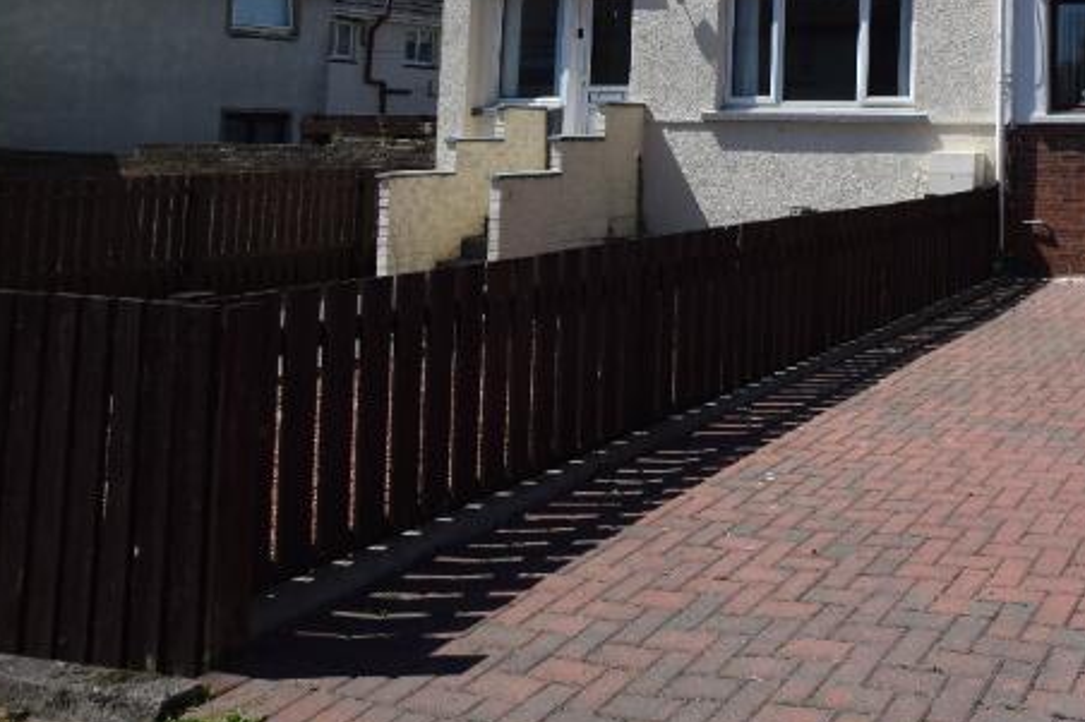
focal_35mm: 34
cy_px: 40
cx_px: 1085
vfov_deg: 35.9
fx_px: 1024
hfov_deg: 46.6
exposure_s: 1/400
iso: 200
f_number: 10
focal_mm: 10
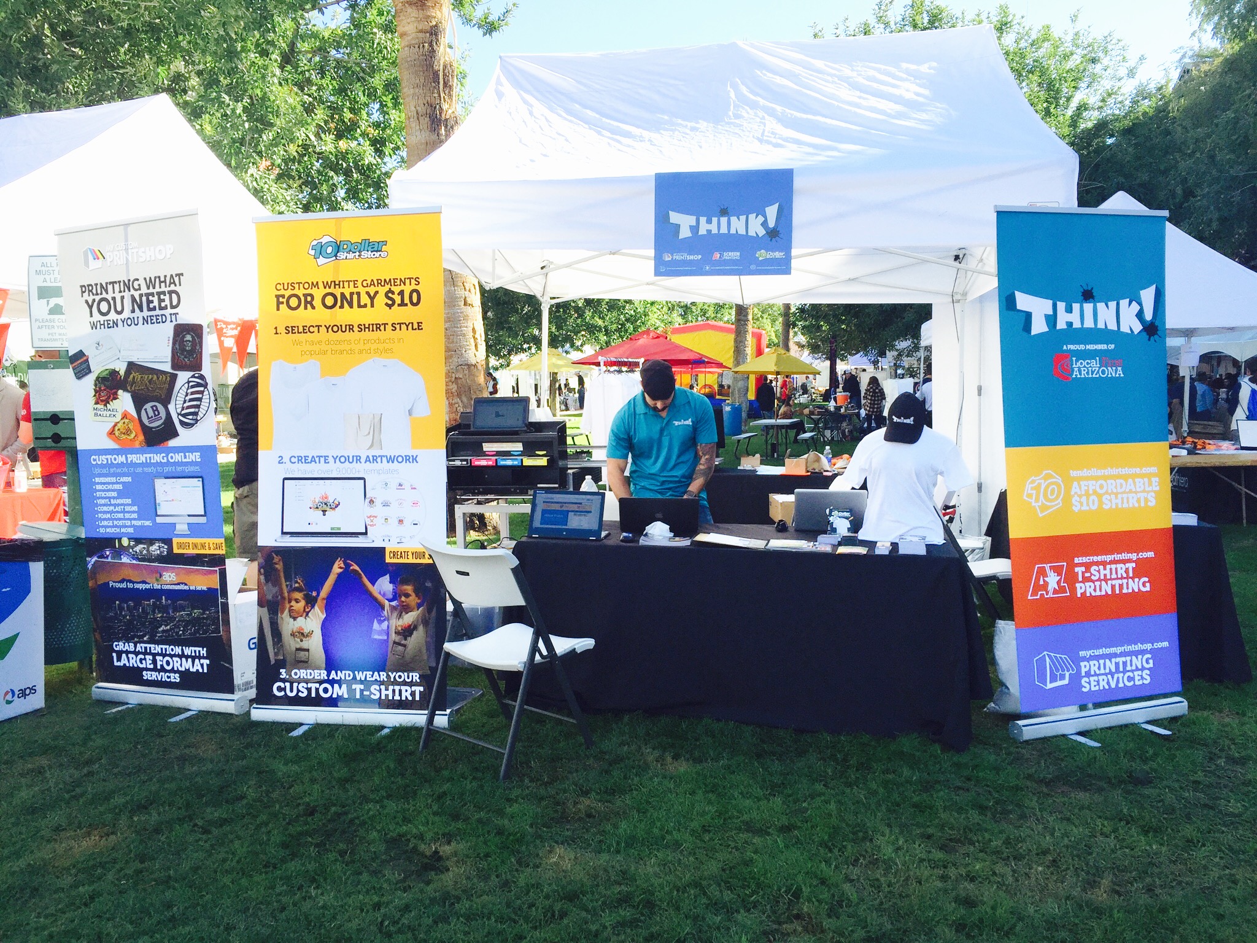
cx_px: 628
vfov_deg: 48.2
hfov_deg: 61.7
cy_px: 472
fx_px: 1053
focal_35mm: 29
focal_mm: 4.15
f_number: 2.2
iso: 32
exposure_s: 1/746
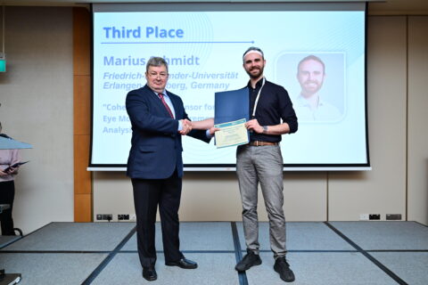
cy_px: 142
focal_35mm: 30
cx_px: 214
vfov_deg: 44.3
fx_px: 351
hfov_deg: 62.8
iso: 1600
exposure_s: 1/160
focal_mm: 29.5
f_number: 4
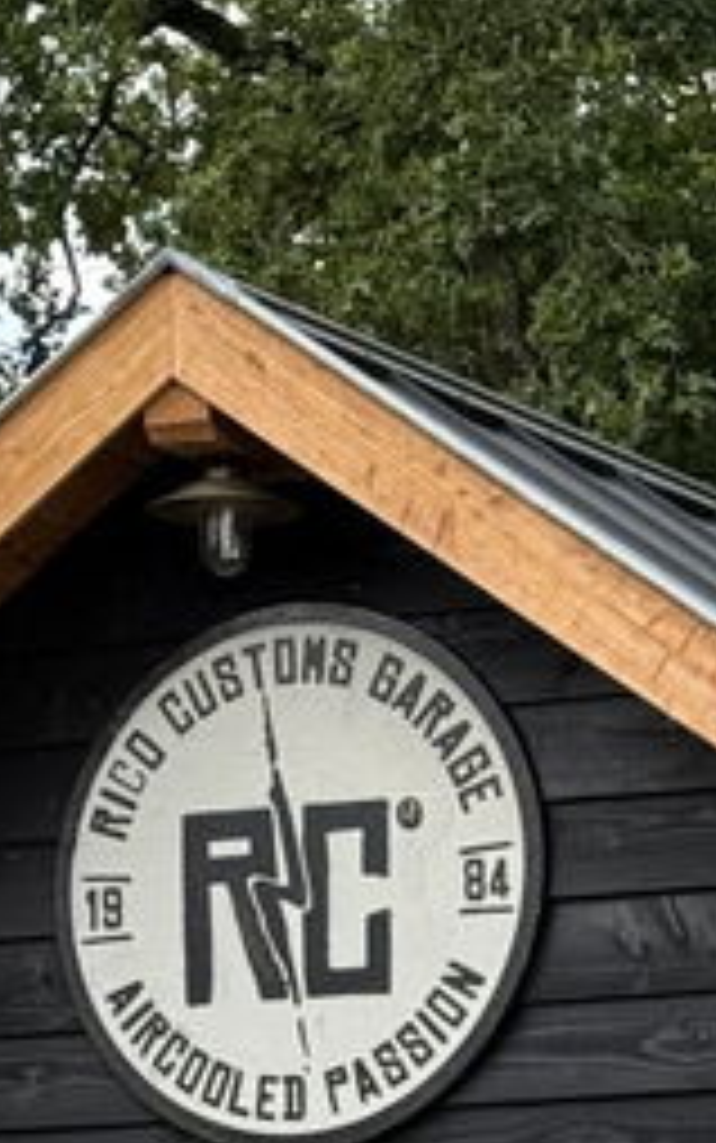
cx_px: 288
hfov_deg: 6.4
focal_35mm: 205
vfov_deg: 9.9
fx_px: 6393
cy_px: 1688
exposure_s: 1/754
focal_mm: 6.76
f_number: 1.78
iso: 100
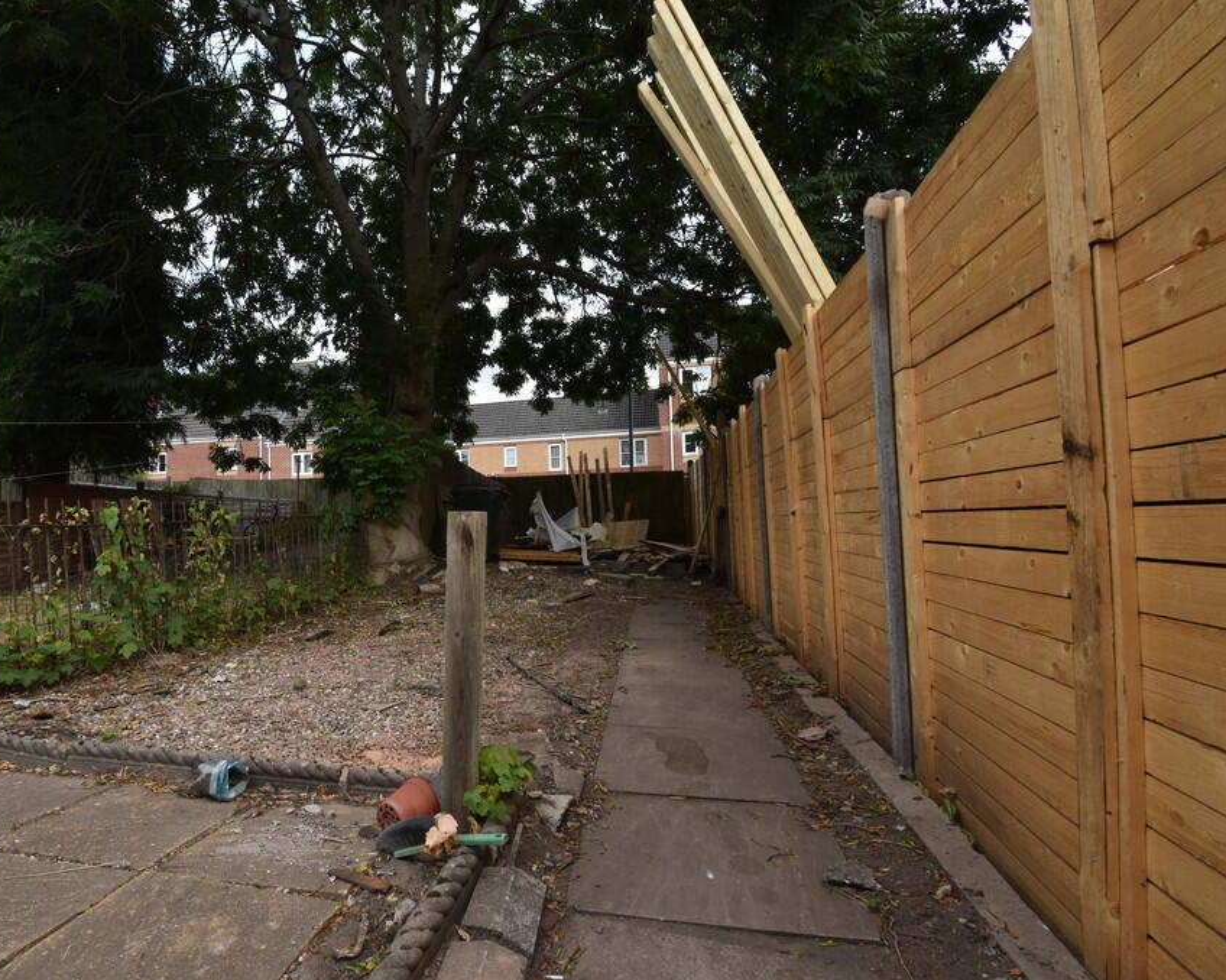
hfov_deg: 88.5
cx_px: 487
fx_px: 617
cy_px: 492
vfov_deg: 77.0
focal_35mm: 17
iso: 360
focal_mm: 10
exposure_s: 1/250
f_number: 8
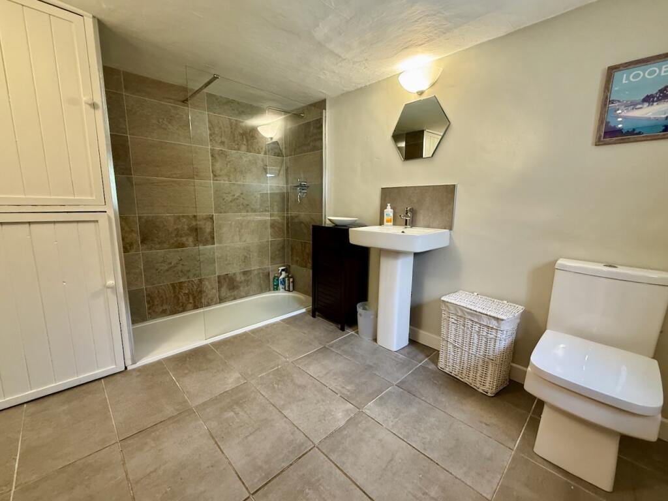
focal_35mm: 14
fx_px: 270
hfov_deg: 102.1
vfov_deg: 85.7
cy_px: 250
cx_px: 334
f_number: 2.2
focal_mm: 2.22
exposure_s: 1/50
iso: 200
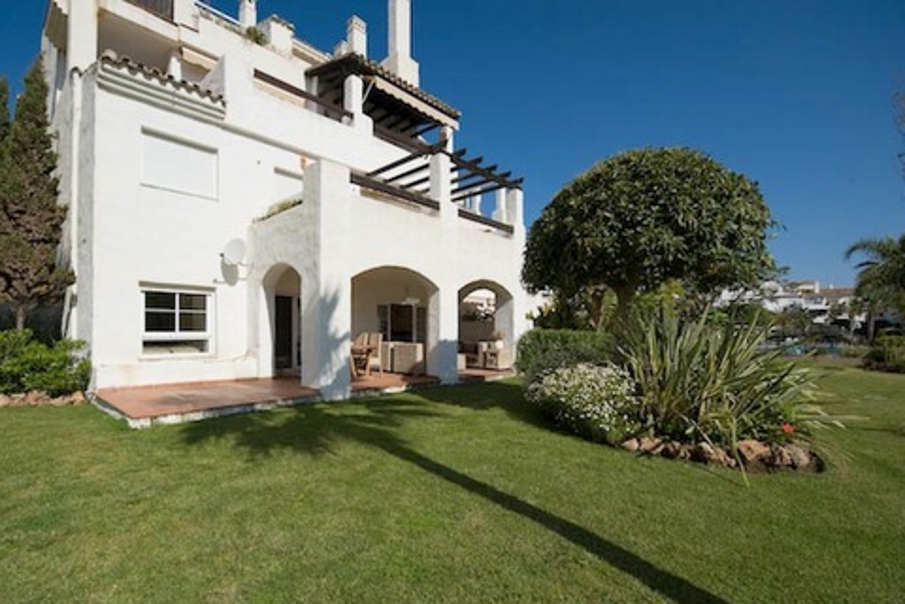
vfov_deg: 73.7
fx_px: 402
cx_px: 452
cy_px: 302
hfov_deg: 96.7
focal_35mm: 16
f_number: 5.6
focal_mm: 16
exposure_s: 1/3200
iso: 200
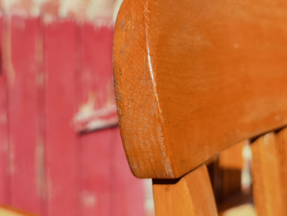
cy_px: 89
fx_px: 406
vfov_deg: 29.6
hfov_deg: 38.8
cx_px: 125
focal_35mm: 49
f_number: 1.9
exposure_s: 1/4762
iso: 50
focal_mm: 6.71
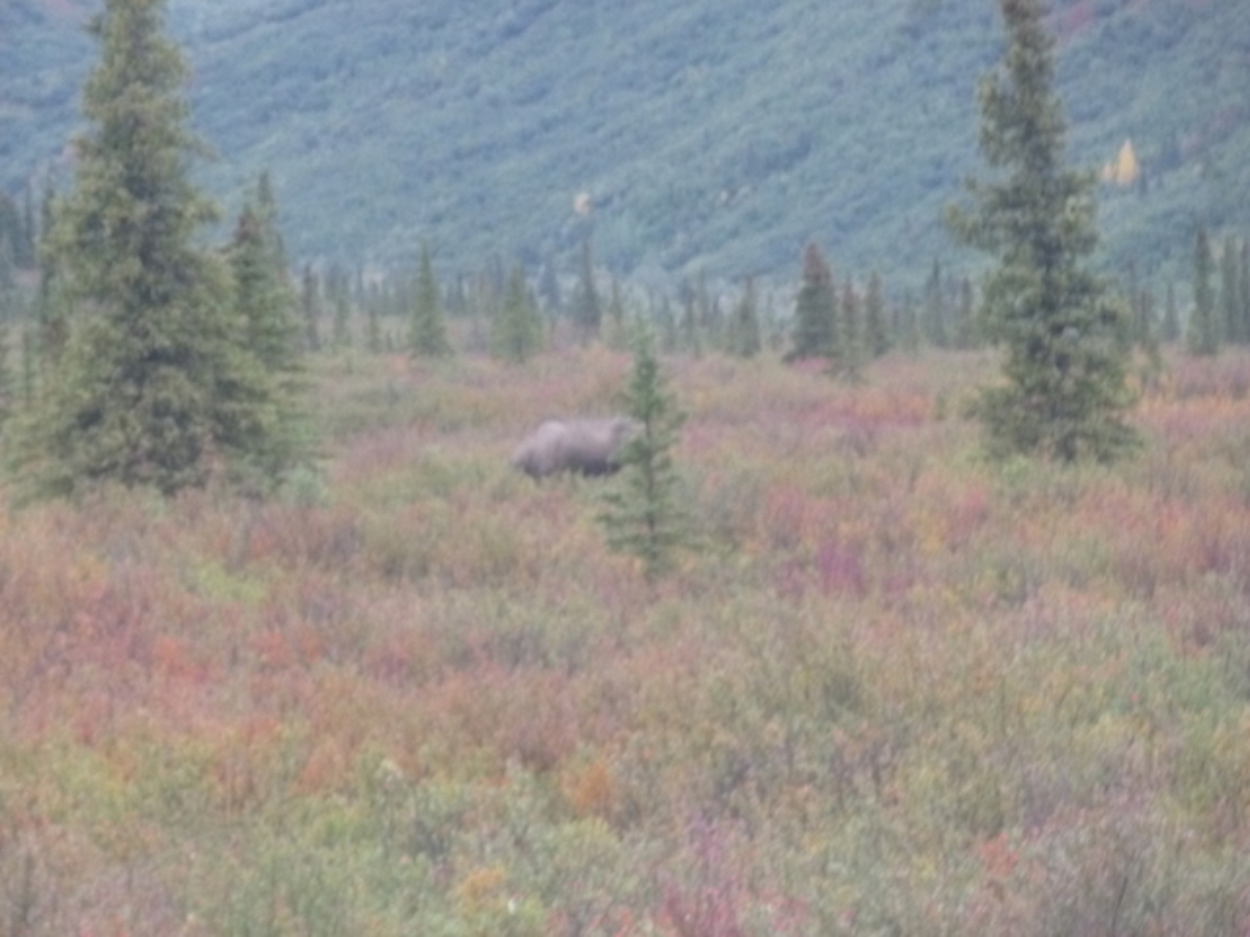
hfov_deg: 7.9
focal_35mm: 250
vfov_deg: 5.9
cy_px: 468
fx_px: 9028
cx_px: 625
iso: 800
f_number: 5.9
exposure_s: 1/20
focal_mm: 45
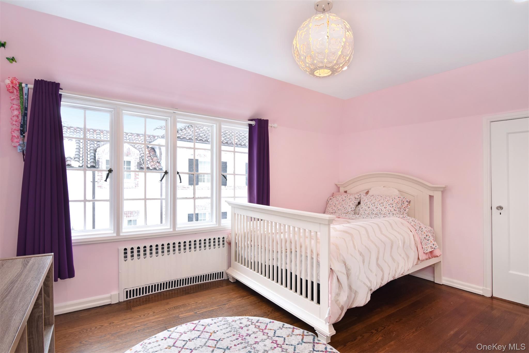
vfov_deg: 72.0
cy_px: 176
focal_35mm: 16
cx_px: 264
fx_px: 242
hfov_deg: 95.0
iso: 640
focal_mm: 11
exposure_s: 1/30
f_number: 8
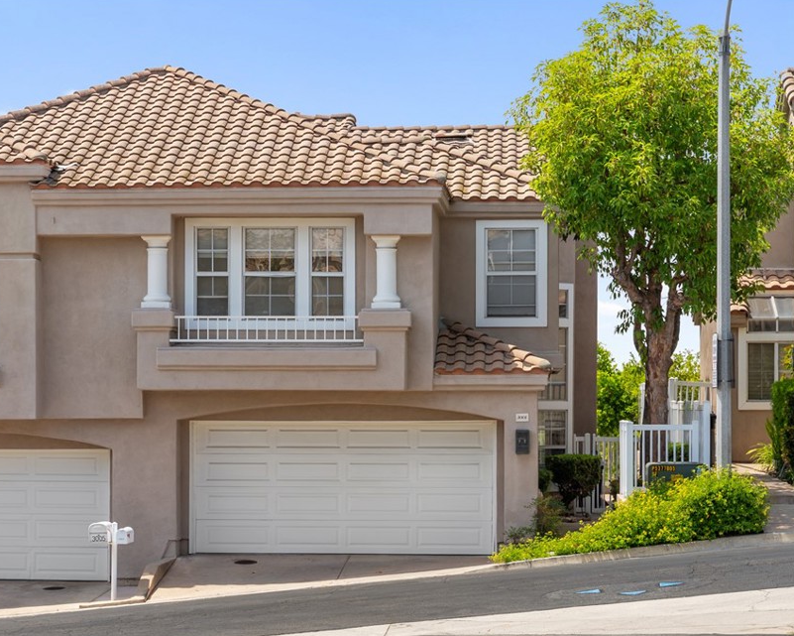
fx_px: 2115
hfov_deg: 21.3
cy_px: 333
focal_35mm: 90
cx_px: 352
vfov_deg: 17.1
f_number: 8
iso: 80
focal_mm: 75
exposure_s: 1/6
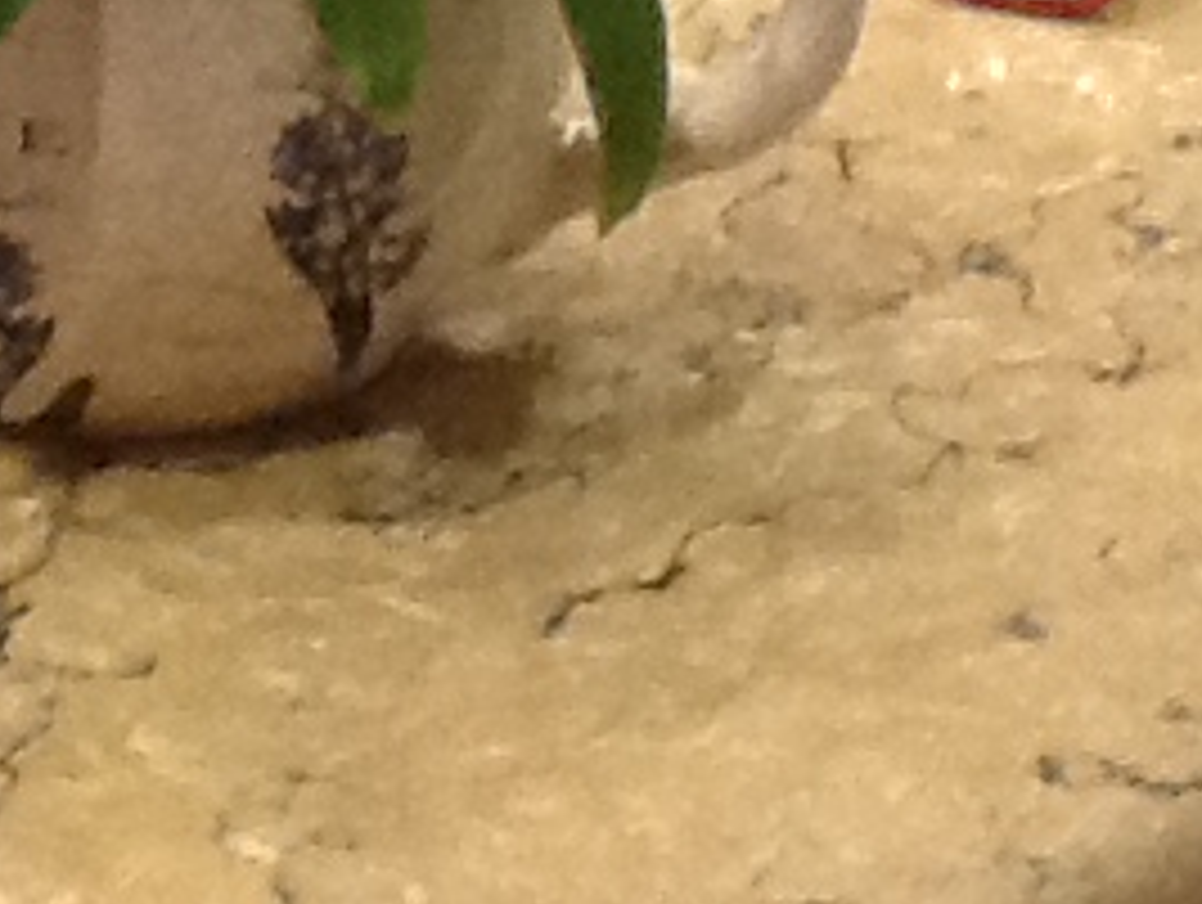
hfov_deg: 12.0
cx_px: -545
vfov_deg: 9.2
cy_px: -351
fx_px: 5494
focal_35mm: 158
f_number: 2.4
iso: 125
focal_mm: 2.03
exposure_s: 1/30
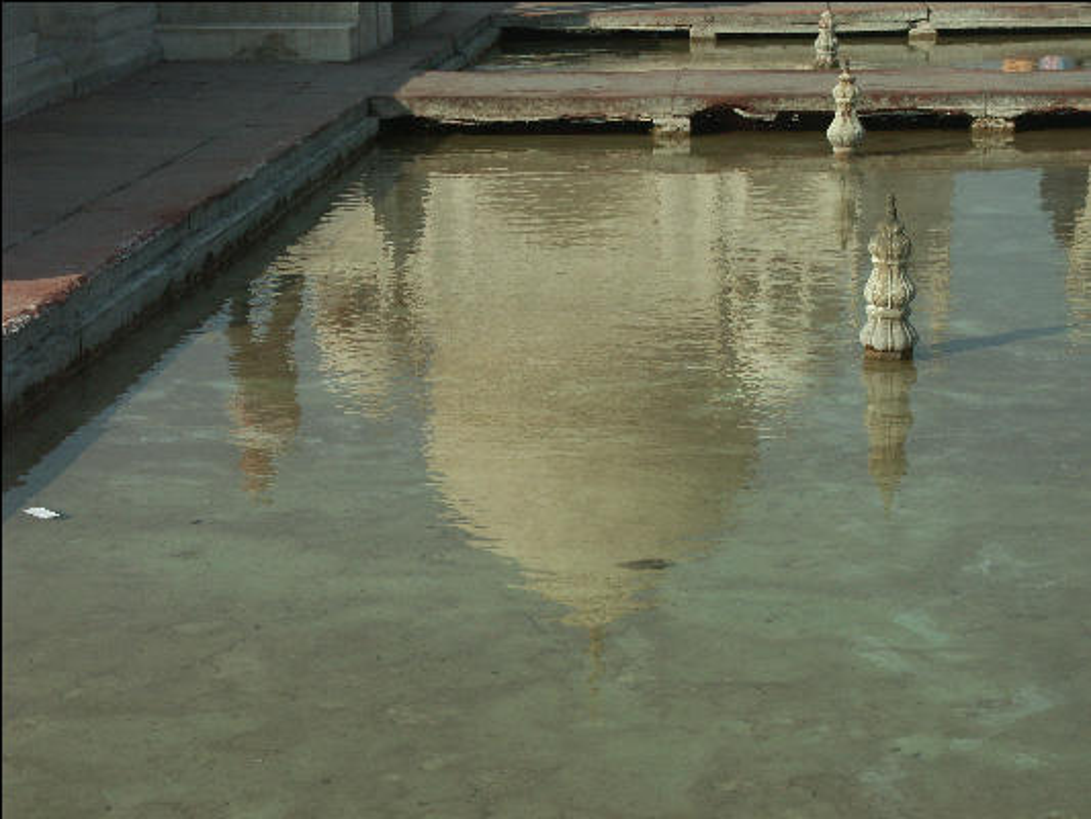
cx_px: 546
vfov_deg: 18.0
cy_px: 410
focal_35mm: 82
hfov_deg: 23.8
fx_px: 2585
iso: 100
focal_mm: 20.36
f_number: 8
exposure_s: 1/500
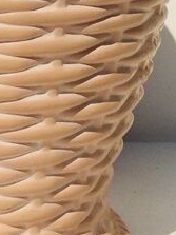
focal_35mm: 133
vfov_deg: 13.9
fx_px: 902
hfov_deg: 11.0
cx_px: -13
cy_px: -122
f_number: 2.2
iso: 32
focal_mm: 4.15
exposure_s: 1/8264
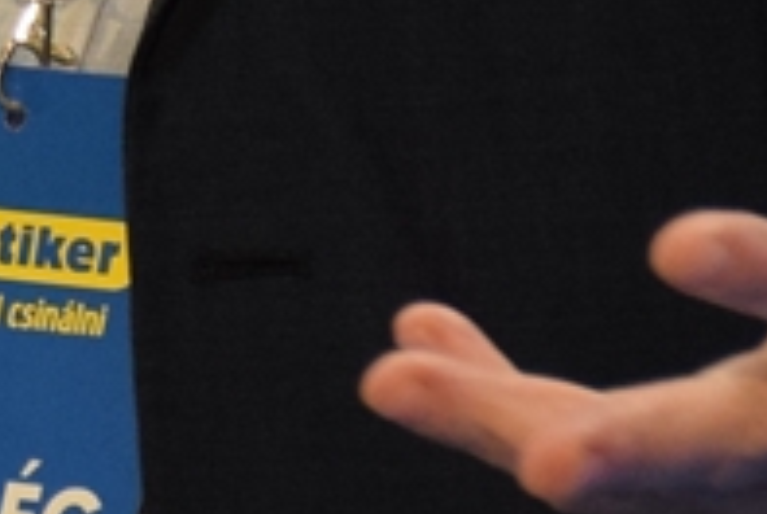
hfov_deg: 2.7
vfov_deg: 1.8
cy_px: -1075
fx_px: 16046
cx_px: -549
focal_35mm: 752
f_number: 5.6
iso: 1000
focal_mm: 66
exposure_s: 1/250
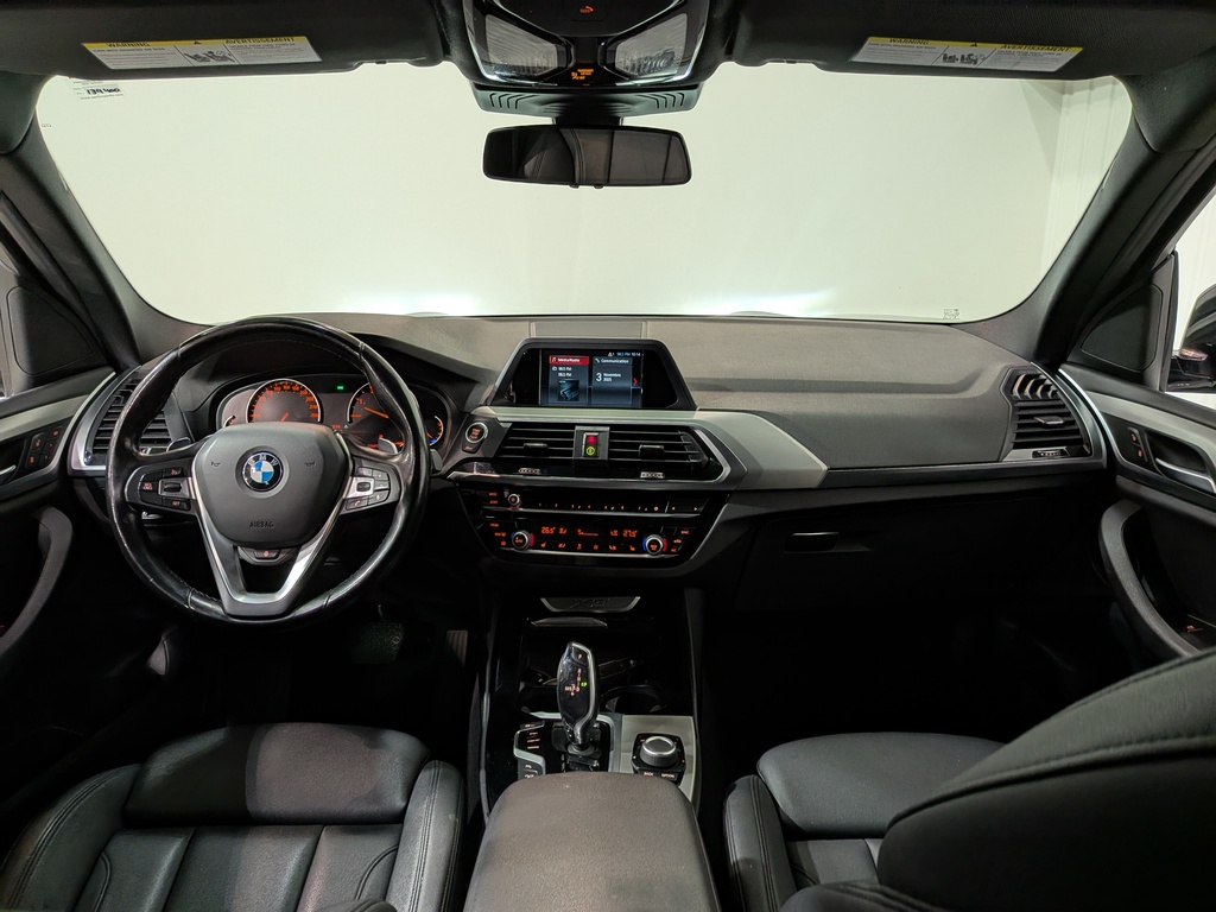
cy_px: 456
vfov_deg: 56.8
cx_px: 608
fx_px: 843
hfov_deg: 71.6
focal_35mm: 24
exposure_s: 1/25
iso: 63
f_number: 1.7
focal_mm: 4.53
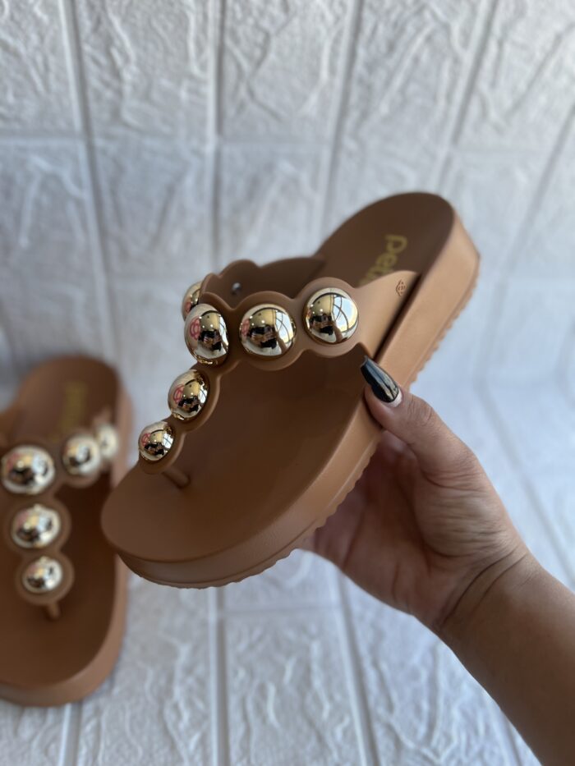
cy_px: 383
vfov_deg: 67.3
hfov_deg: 53.1
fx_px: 576
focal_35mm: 26
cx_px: 288
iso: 40
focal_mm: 5.7
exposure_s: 1/167
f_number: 1.5
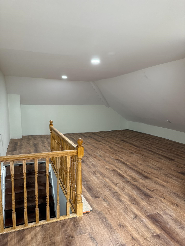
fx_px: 171
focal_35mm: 24
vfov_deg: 71.6
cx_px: 92
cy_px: 123
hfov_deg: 56.8
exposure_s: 1/60
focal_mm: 6.76
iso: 250
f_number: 1.78
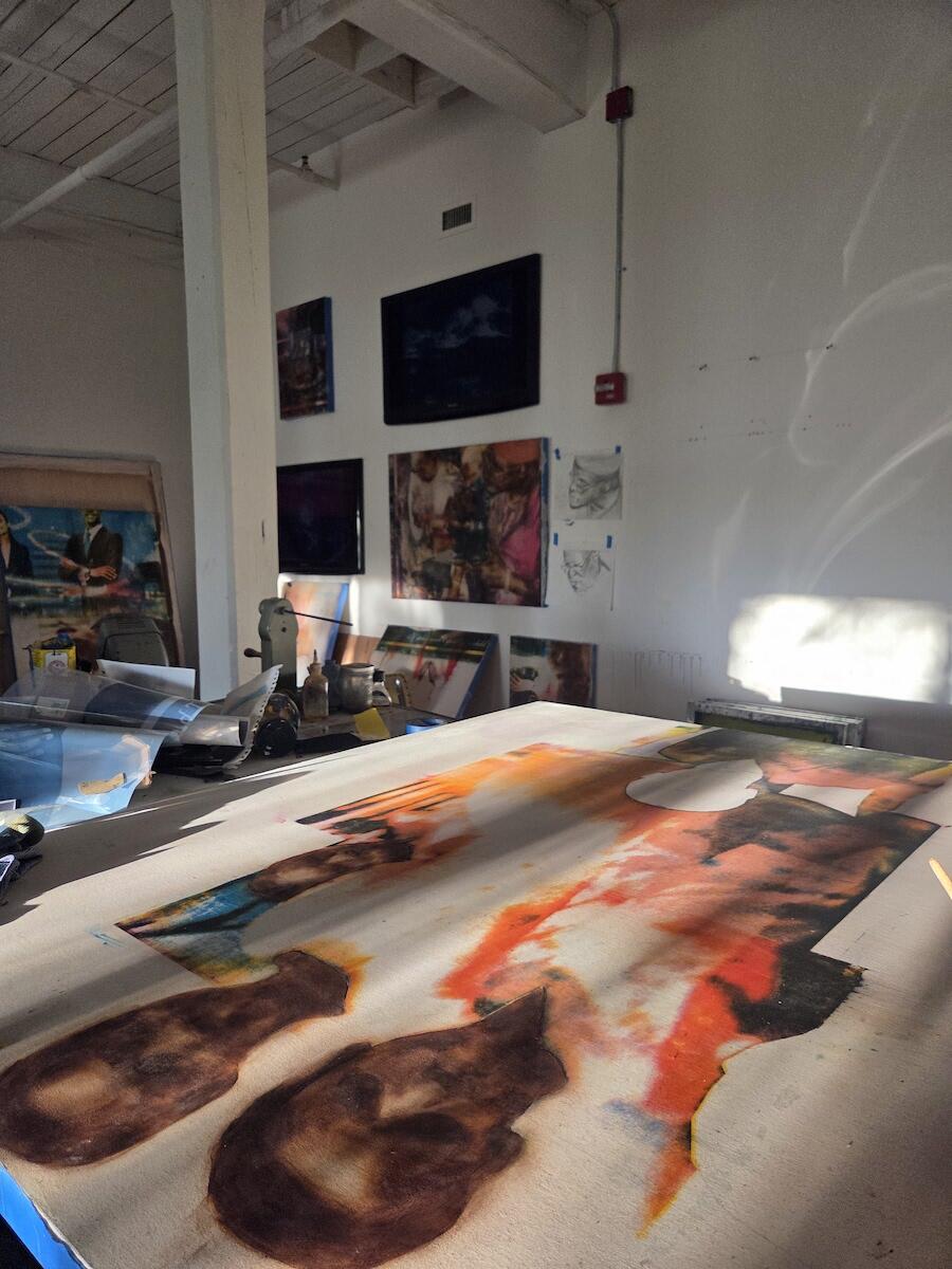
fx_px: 843
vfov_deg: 73.9
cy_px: 634
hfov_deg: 58.9
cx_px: 476
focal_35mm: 23
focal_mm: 5.4
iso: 200
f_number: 1.8
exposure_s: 1/180
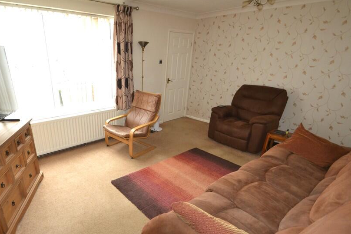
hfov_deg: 85.8
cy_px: 125
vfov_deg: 64.5
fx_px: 185
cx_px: 140
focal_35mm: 19
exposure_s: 1/60
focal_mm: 10
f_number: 3.5
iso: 800
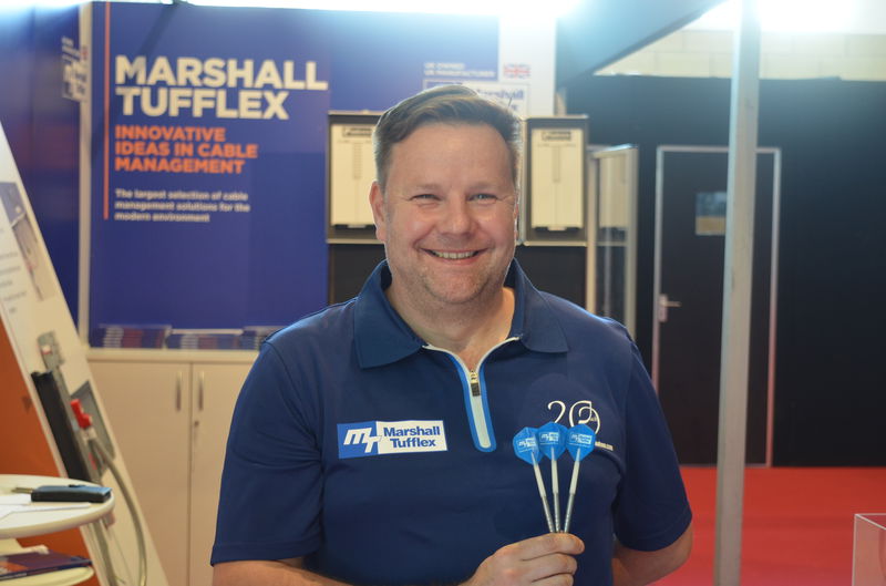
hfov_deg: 33.5
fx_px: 1473
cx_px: 443
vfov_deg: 22.5
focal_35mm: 60
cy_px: 293
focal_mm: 40
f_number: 5
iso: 800
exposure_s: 1/50
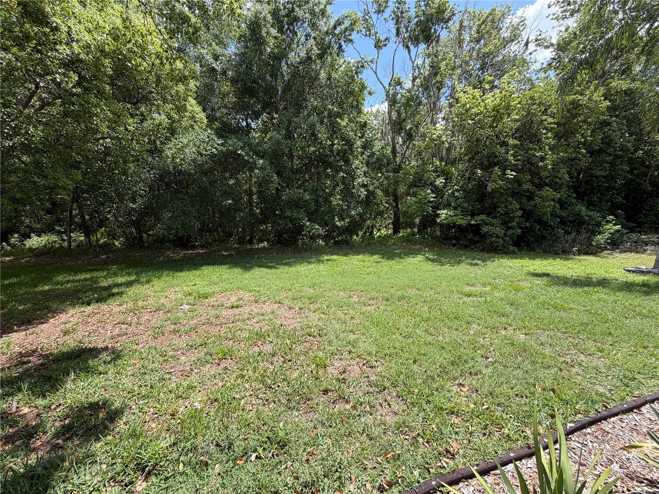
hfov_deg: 102.1
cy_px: 247
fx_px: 267
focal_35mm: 14
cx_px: 330
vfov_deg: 85.7
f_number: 2.2
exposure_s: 1/554
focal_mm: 2.22
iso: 40
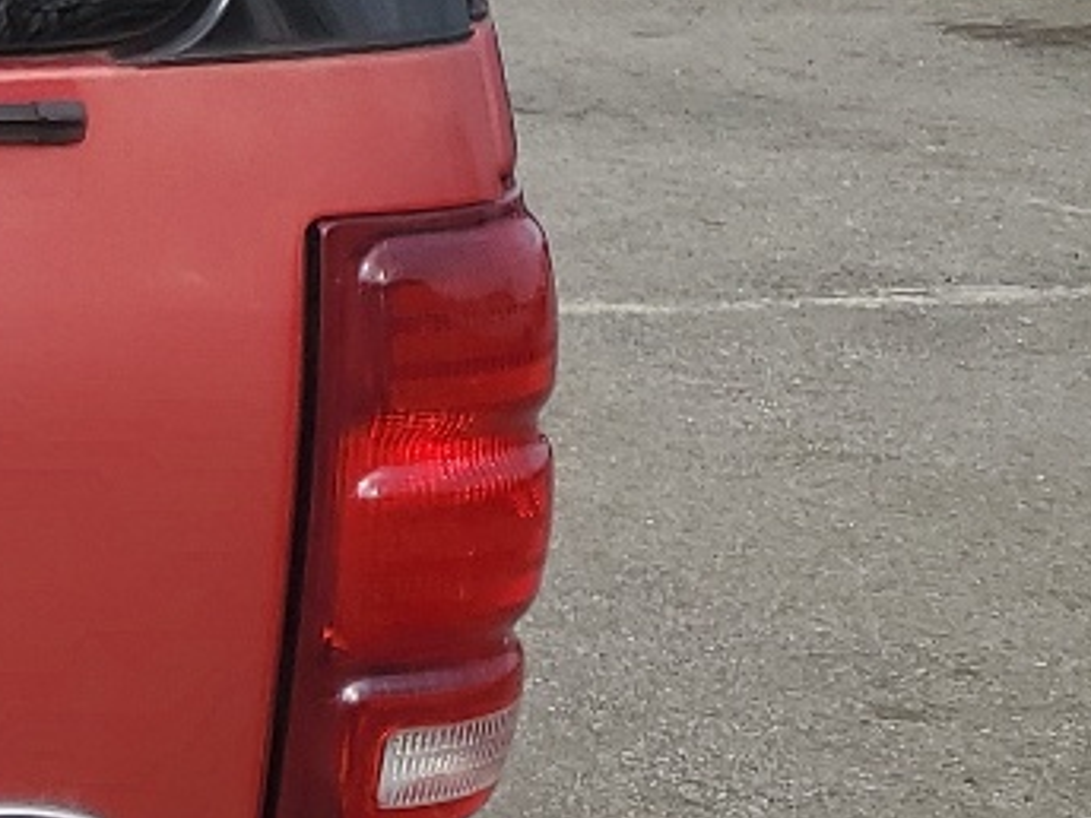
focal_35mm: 121
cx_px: -1418
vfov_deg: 12.2
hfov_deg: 12.9
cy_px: 339
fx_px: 3814
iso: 50
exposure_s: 1/1667
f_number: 1.5
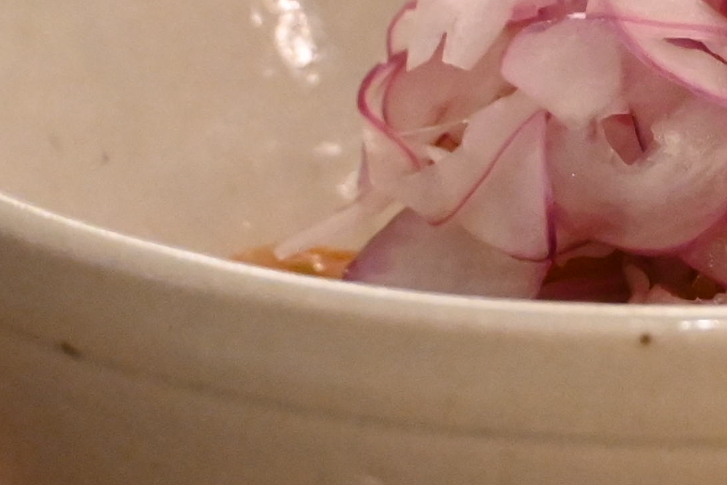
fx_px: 4742
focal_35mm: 235
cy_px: 114
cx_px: 920
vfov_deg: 5.8
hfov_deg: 8.6
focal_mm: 30.5
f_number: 4.8
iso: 3600
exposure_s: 1/60
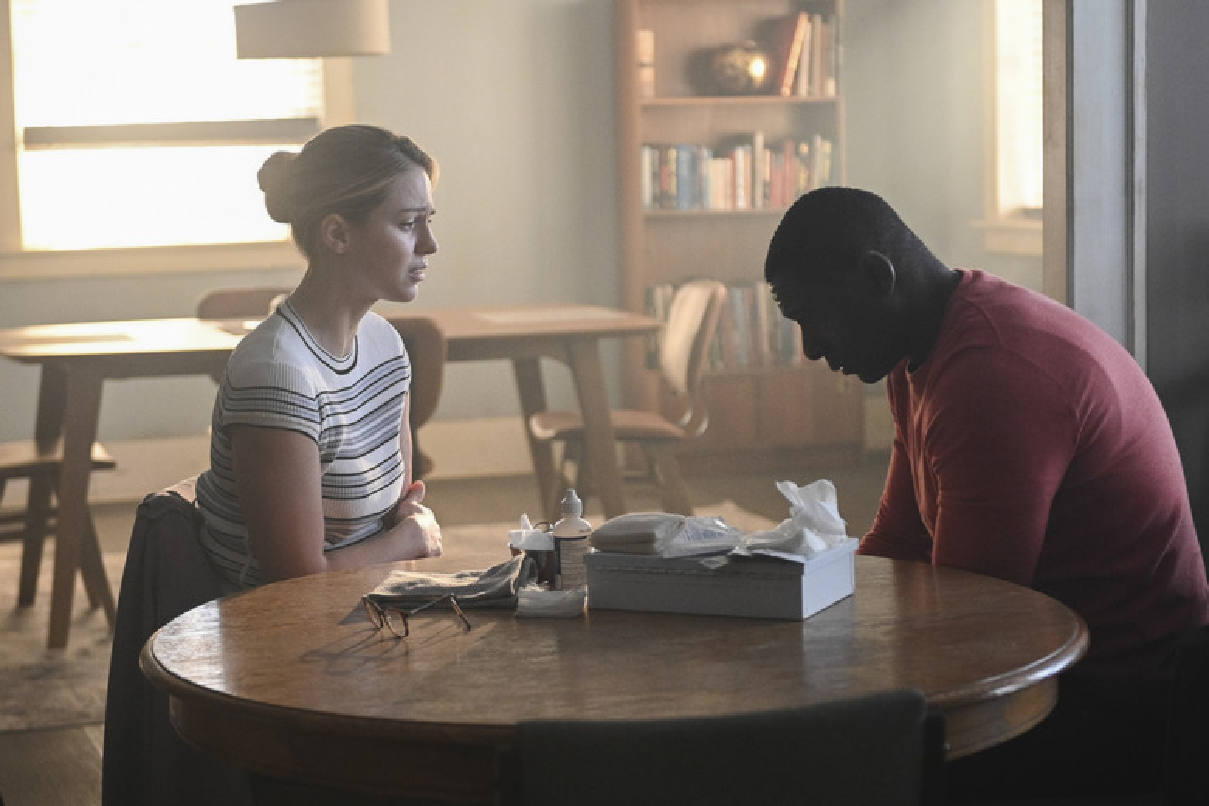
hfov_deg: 26.0
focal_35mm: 78
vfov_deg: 17.5
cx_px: 604
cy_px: 403
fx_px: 2619
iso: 3200
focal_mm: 52
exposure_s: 1/125
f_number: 2.8
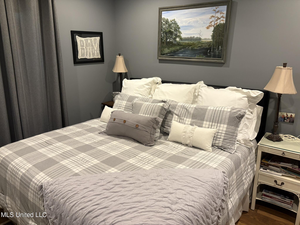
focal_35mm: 26
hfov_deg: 67.3
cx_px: 150
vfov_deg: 53.1
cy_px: 112
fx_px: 225
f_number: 1.6
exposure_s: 1/60
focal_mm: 5.96
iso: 200
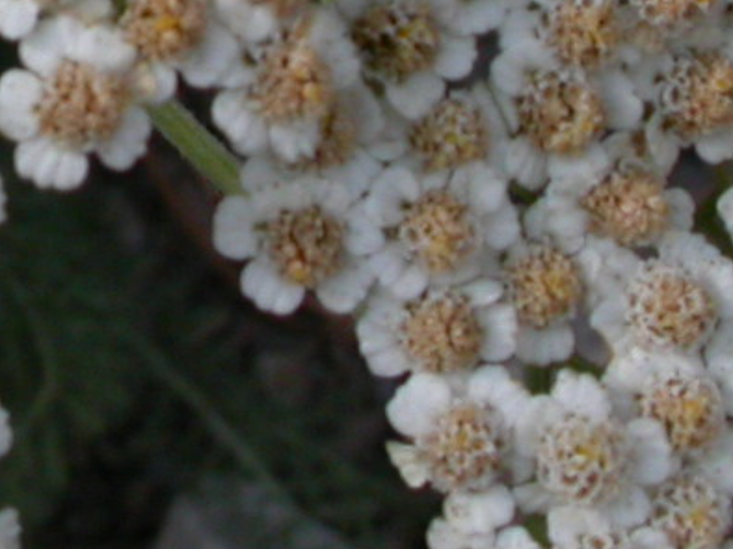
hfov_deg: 6.2
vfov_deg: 4.6
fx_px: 6708
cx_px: -389
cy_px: -449
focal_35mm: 317
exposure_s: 1/222
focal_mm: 16.2
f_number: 7.9
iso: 100
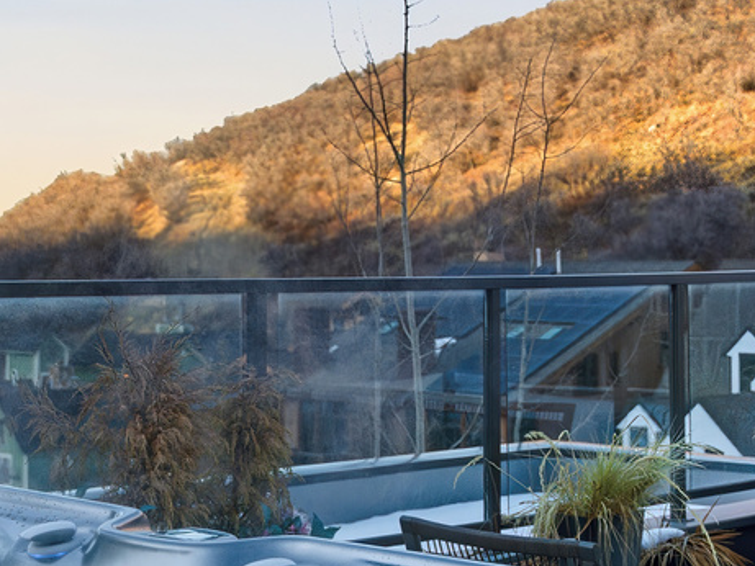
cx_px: 247
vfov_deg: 18.7
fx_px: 1723
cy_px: 294
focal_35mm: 79
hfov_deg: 24.6
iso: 500
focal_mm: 37
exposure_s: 1/8000
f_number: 2.8
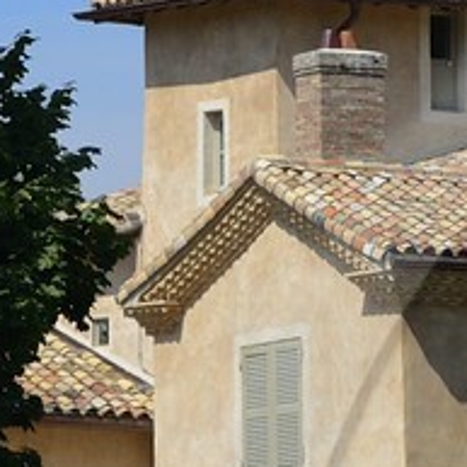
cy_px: 782
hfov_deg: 2.1
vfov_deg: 2.1
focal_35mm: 819
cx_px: 1164
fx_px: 12501
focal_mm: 116
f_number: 9
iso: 200
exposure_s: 1/400
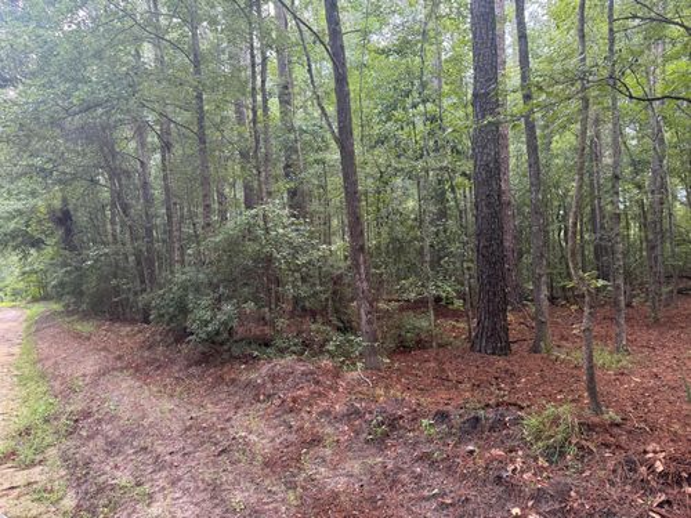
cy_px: 259
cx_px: 346
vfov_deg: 56.8
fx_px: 479
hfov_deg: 71.6
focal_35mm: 24
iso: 400
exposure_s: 1/60
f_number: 1.78
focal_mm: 6.76
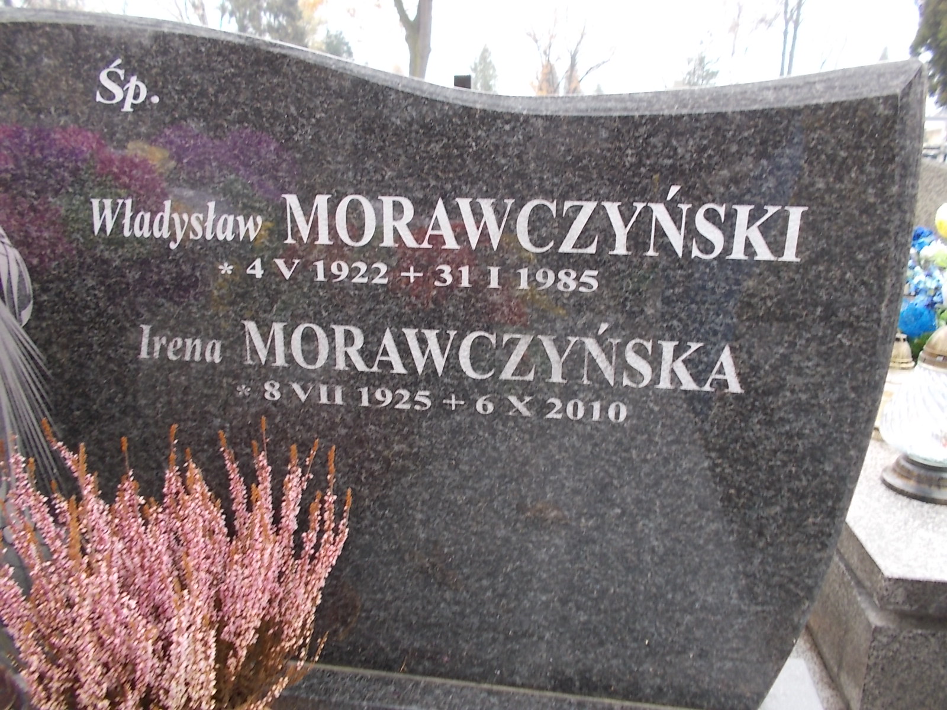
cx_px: 474
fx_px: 711
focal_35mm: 26
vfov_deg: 53.1
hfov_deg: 67.3
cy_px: 355
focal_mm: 4.6
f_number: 3.2
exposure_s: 1/25
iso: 125
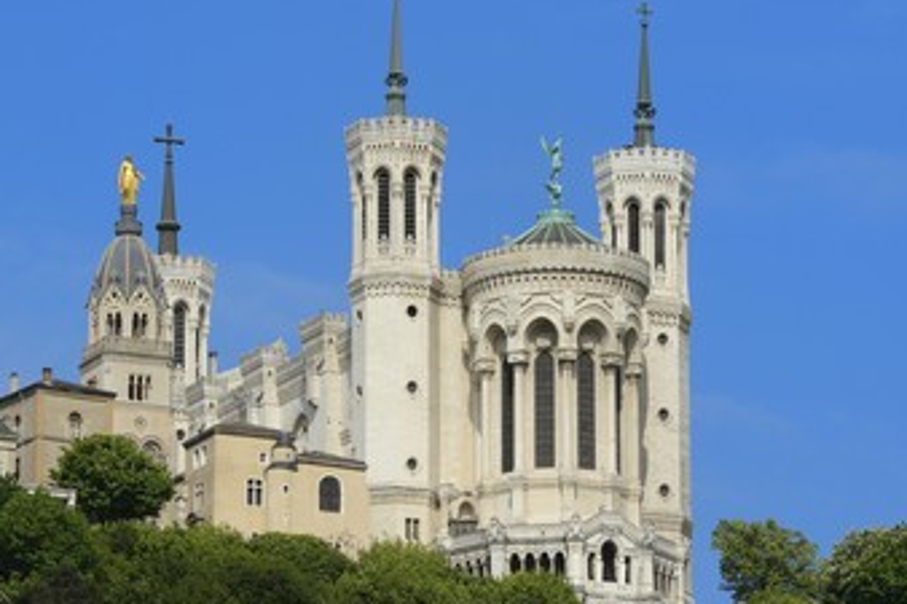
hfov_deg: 8.7
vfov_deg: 5.8
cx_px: 368
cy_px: 314
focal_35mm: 236
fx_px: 5943
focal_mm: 190
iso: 200
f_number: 14
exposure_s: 1/320
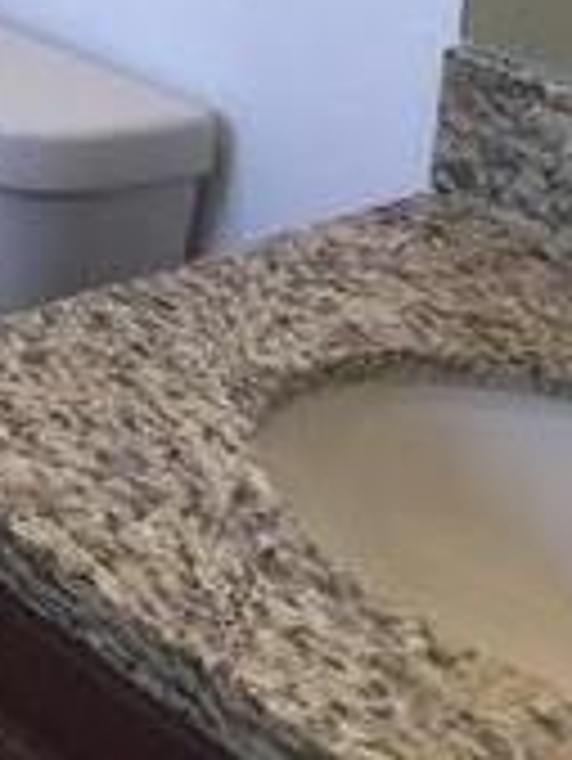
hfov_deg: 13.4
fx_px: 2222
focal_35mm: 101
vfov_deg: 18.2
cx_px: -401
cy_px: -211
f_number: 2.2
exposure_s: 1/30
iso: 32
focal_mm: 4.15
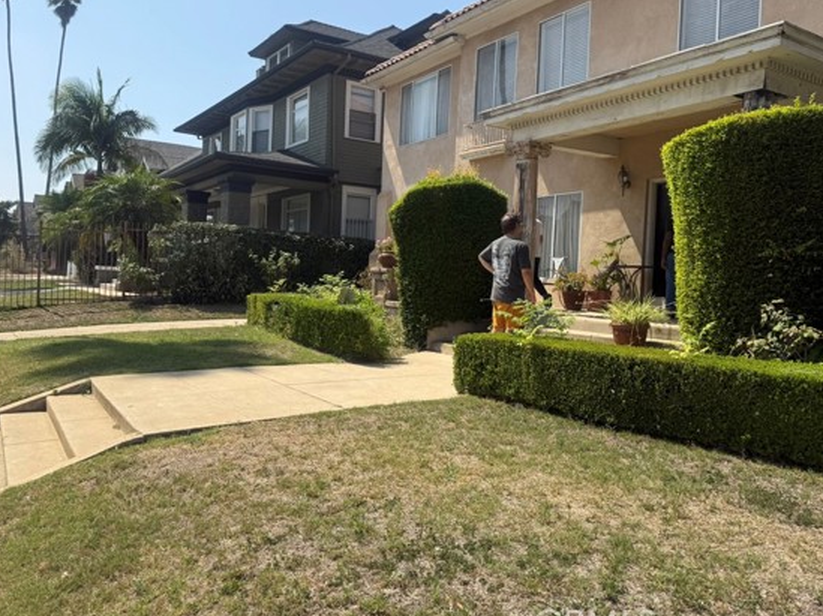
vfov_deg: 49.7
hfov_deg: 63.3
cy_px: 285
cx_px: 367
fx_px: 665
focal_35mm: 28
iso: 80
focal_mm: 6.76
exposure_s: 1/4167
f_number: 1.78
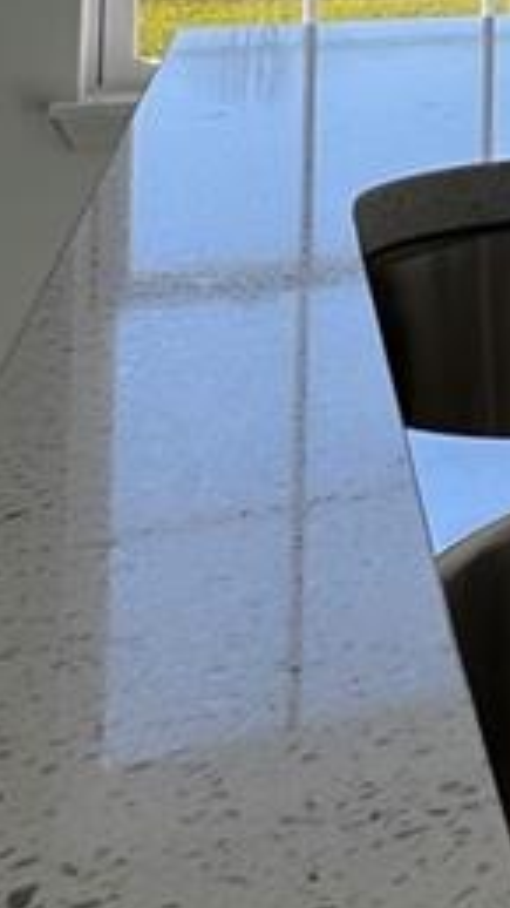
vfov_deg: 26.2
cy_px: -208
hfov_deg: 13.0
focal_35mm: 71
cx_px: 1210
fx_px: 1708
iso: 40
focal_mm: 2.22
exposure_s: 1/657
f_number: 2.2
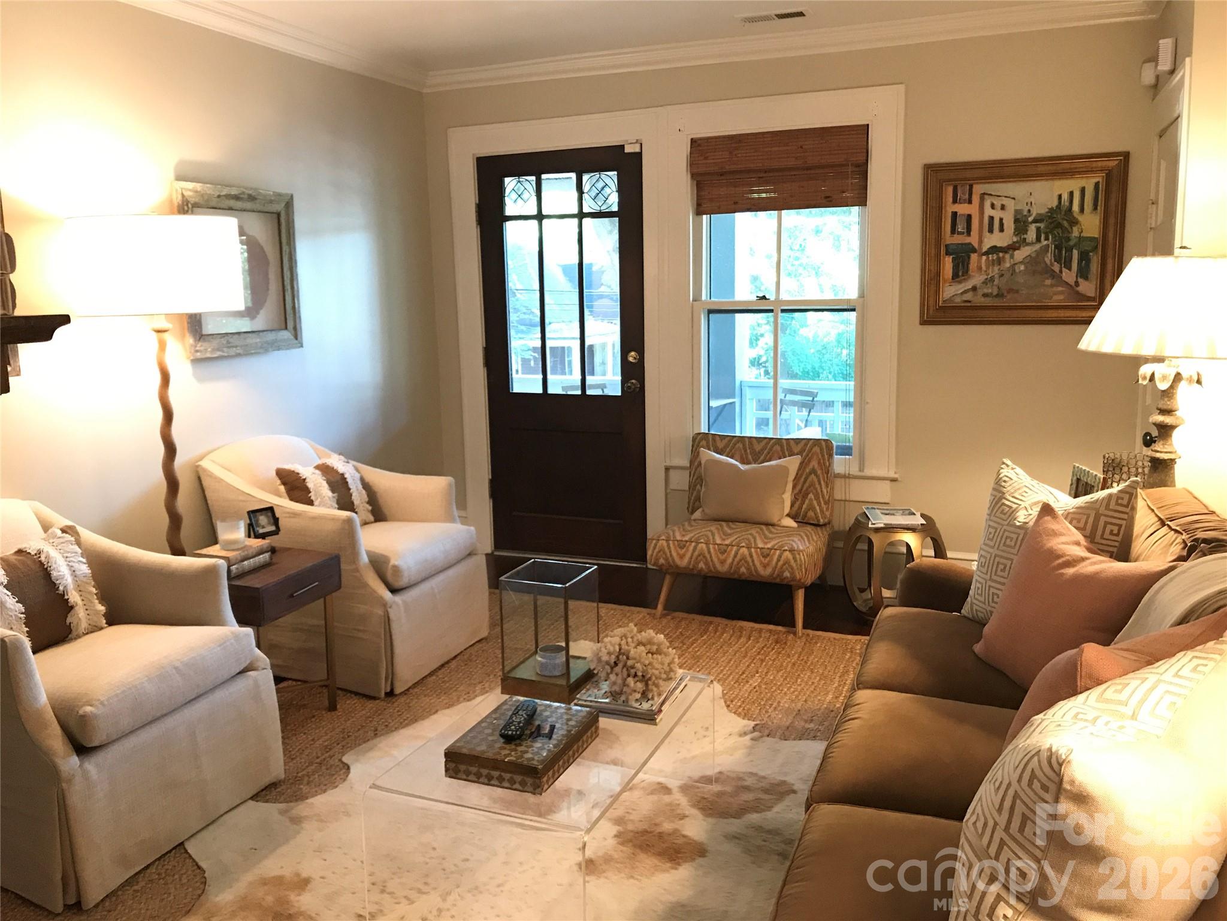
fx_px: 992
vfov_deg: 49.7
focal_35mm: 28
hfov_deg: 63.4
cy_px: 460
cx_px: 614
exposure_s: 1/15
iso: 80
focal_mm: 3.99
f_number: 1.8
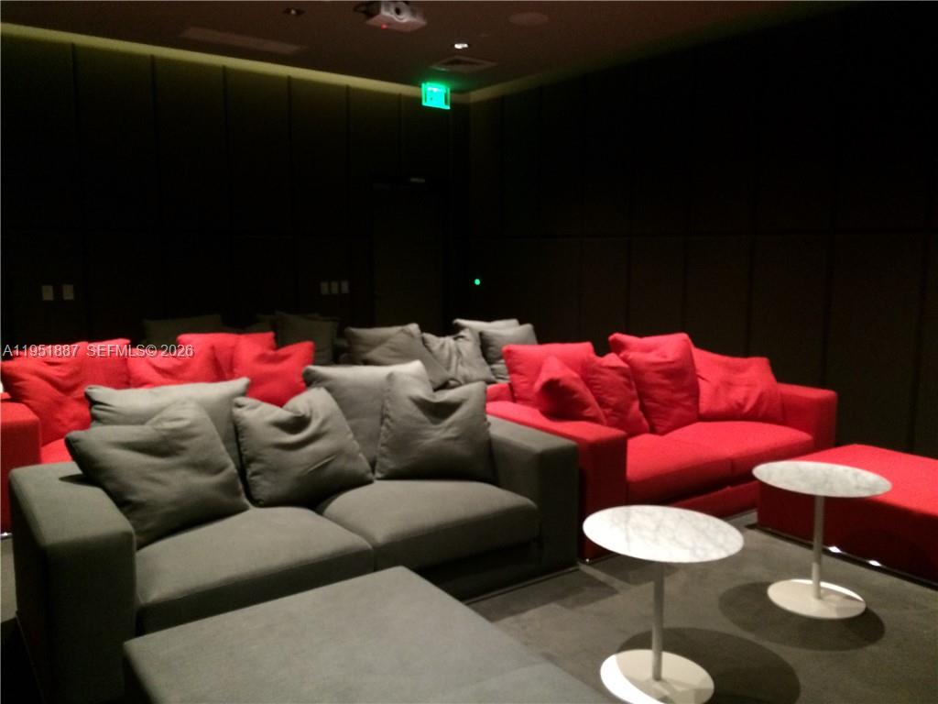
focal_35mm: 29
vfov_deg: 48.2
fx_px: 786
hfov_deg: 61.7
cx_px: 469
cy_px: 352
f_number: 2.2
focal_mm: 4.15
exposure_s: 1/15
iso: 400
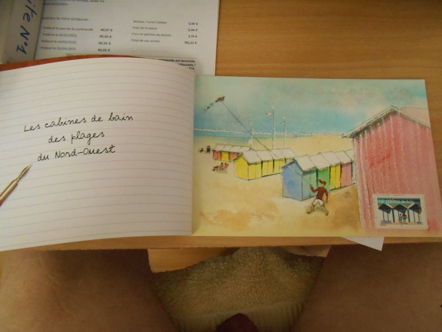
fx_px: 332
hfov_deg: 67.3
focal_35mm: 26
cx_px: 221
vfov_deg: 53.1
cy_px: 166
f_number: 3.5
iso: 800
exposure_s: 1/8
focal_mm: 4.6
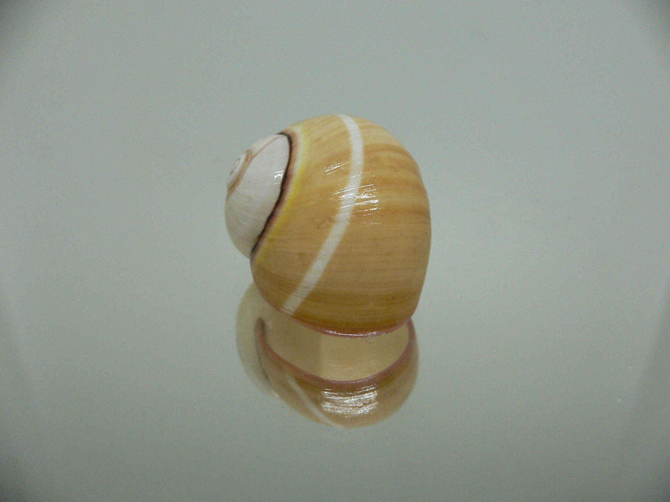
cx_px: 335
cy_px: 251
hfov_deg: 52.6
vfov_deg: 40.7
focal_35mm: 35
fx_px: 677
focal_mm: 4.6
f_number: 2.8
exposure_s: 1/60
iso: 200
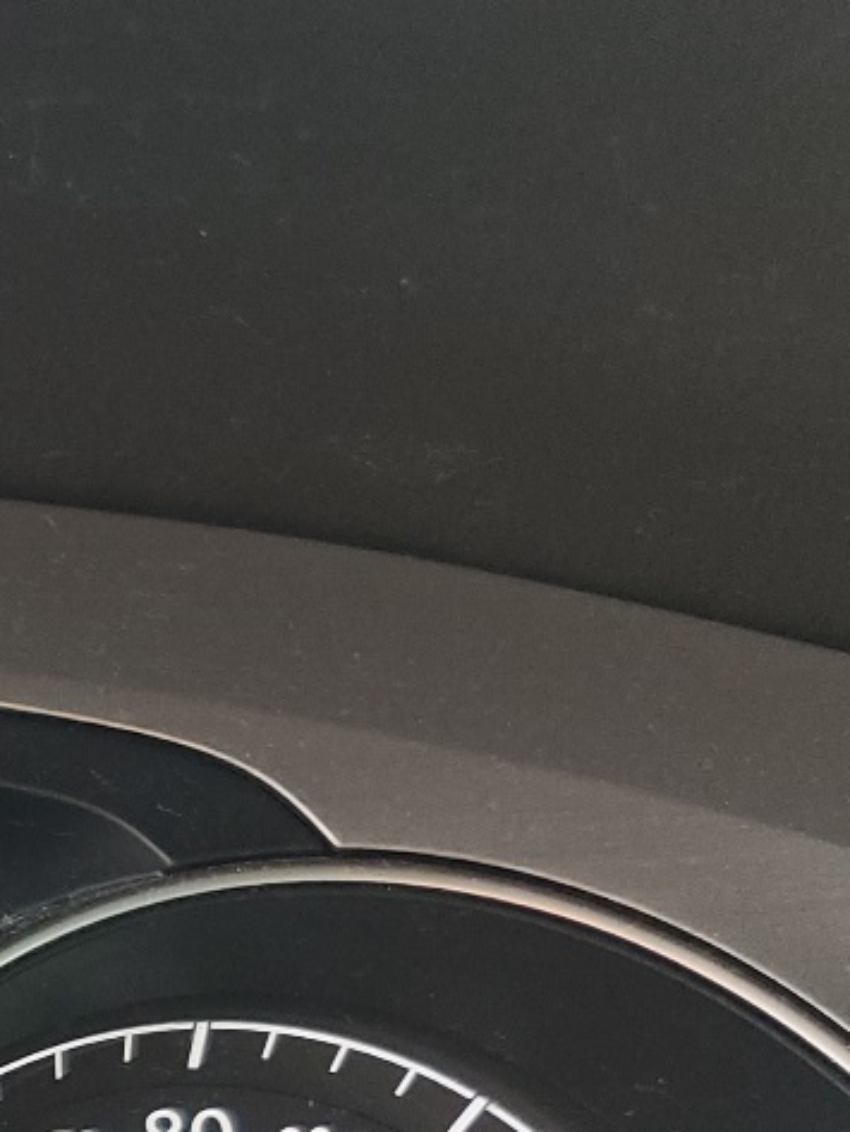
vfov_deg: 20.6
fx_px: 2880
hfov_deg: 14.1
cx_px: -857
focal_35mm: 88
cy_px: 1398
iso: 85
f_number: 1.5
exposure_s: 1/120
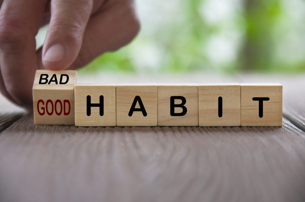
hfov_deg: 10.2
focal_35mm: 202
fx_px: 1713
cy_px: 101
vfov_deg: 6.8
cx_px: 152
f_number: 8
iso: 200
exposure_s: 1/20
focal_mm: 135
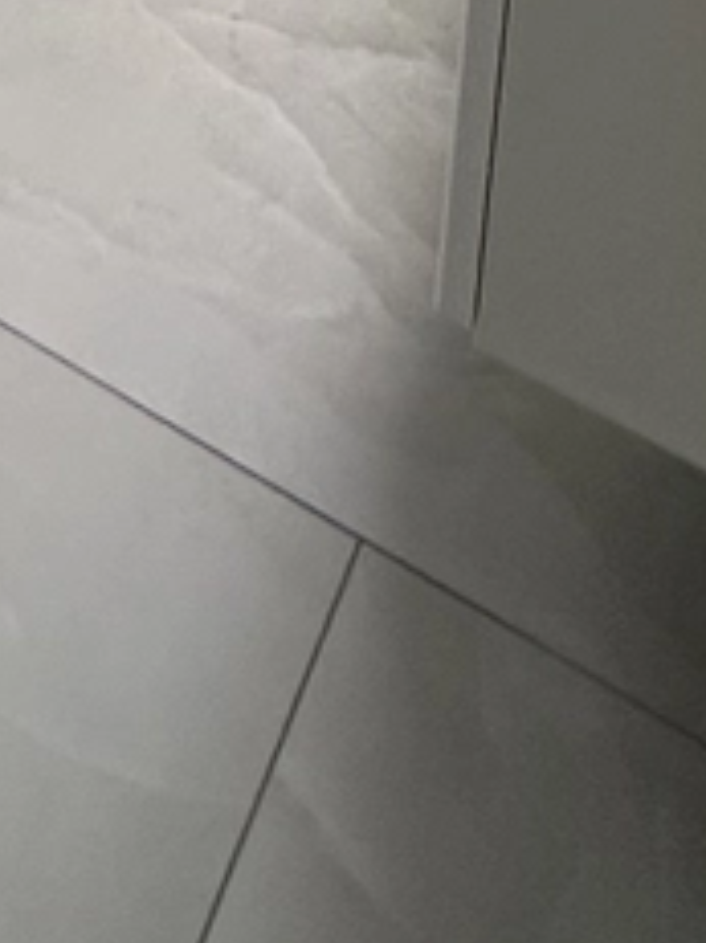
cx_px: -120
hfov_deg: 15.7
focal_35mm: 91
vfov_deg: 12.2
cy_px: -1747
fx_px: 2477
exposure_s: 1/99
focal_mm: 2.22
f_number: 2.2
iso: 80
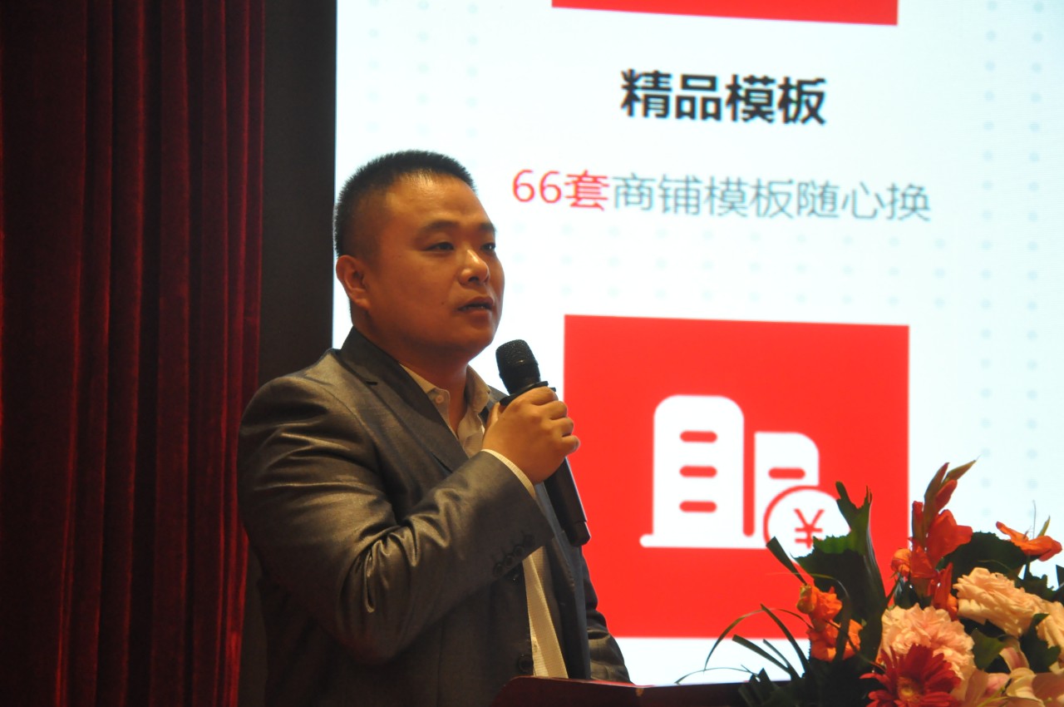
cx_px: 532
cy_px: 354
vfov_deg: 17.4
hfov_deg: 26.0
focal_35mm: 78
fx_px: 2302
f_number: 5
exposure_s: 1/60
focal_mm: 52
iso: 1600
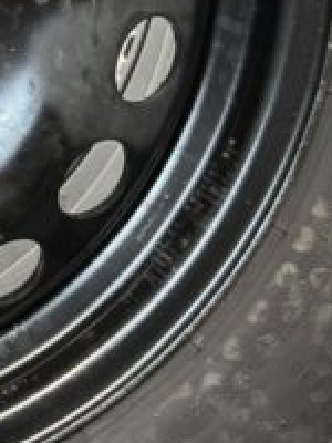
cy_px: 44
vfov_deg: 15.8
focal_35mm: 123
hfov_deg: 11.3
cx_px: -239
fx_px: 1573
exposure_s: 1/50
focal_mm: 6.76
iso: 500
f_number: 1.78
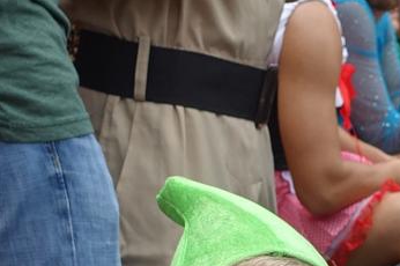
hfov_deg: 16.4
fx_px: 1388
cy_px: 452
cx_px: 244
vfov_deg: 10.4
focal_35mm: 125
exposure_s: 1/320
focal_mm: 8.8
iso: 125
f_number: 2.8
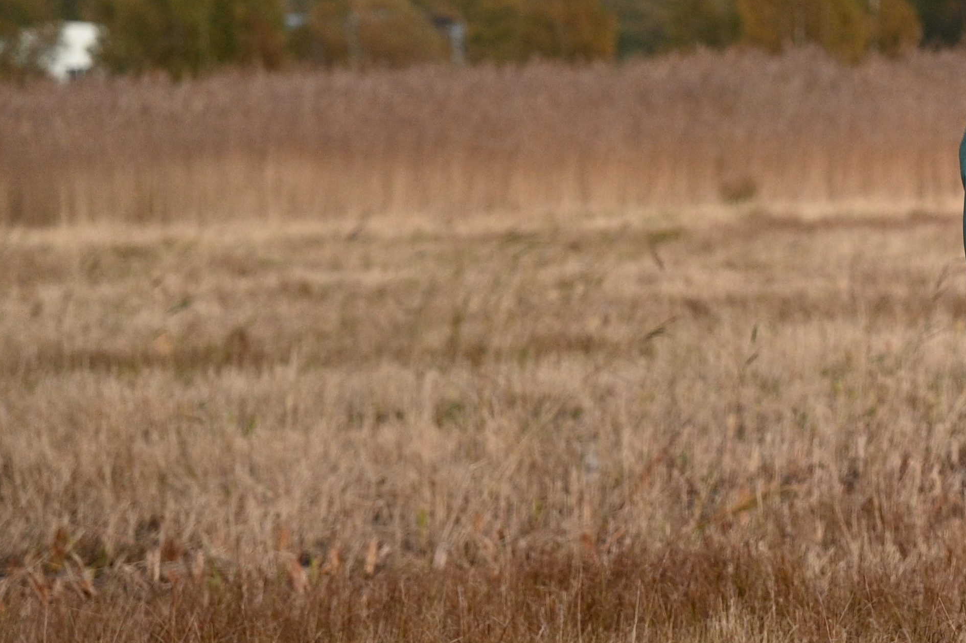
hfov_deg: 5.3
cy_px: 242
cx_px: 1239
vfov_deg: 3.6
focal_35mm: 384
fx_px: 10298
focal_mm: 120
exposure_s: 1/100
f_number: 4
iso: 1250
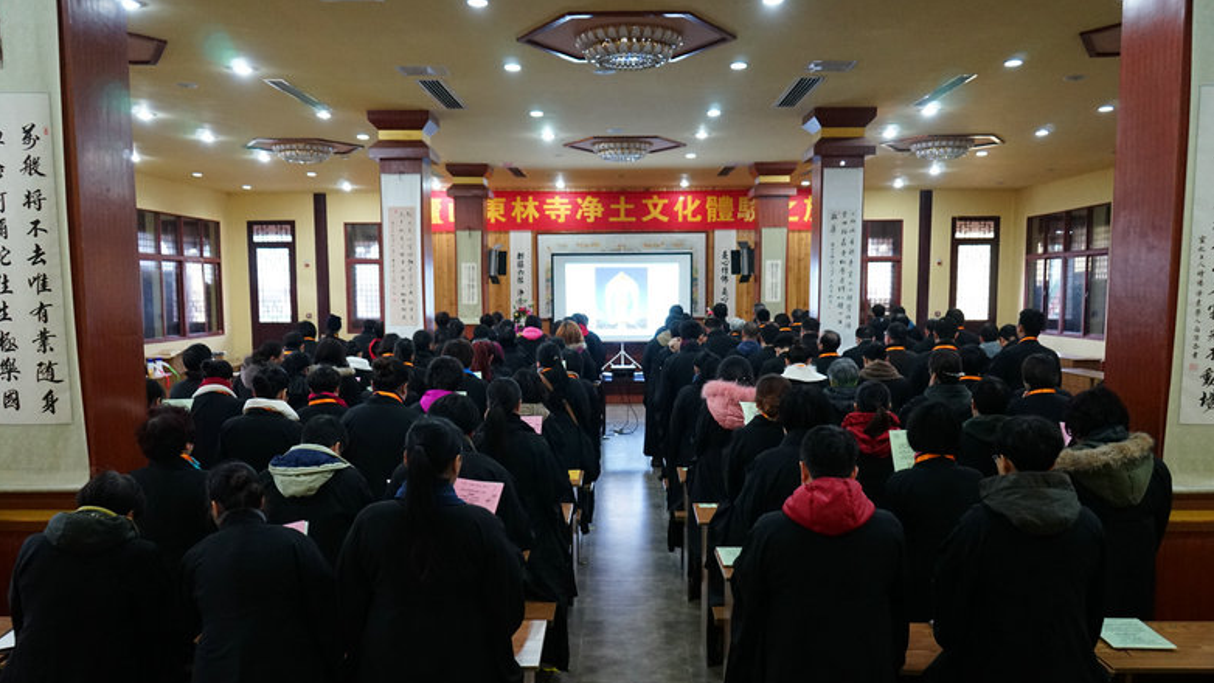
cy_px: 400
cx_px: 605
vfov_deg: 38.8
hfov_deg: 64.3
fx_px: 966
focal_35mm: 30
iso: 3200
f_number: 3.5
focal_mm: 28
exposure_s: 1/50
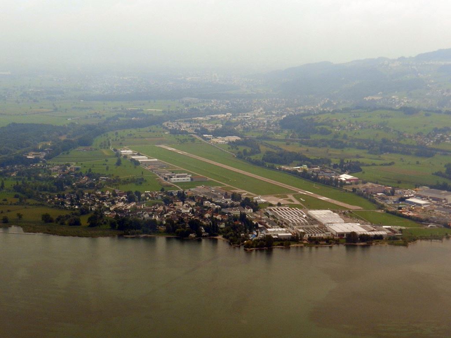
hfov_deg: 28.6
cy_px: 169
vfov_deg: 21.6
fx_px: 886
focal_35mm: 68
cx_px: 226
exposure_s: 1/250
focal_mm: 12.1
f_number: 4.7
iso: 160
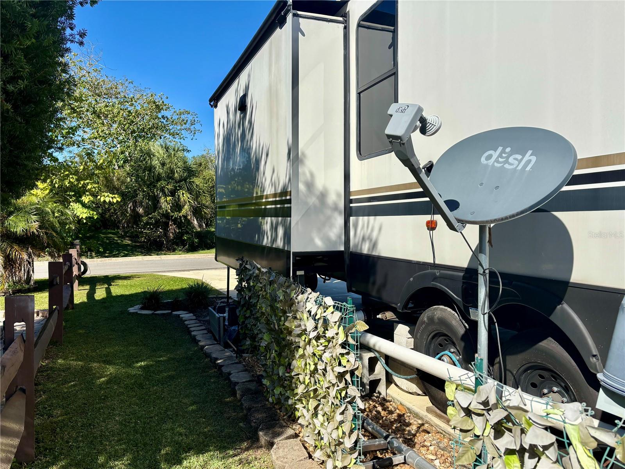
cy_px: 234
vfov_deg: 53.1
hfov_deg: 67.3
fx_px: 469
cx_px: 312
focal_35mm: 26
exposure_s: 1/4082
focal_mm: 5.96
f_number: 1.6
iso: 50
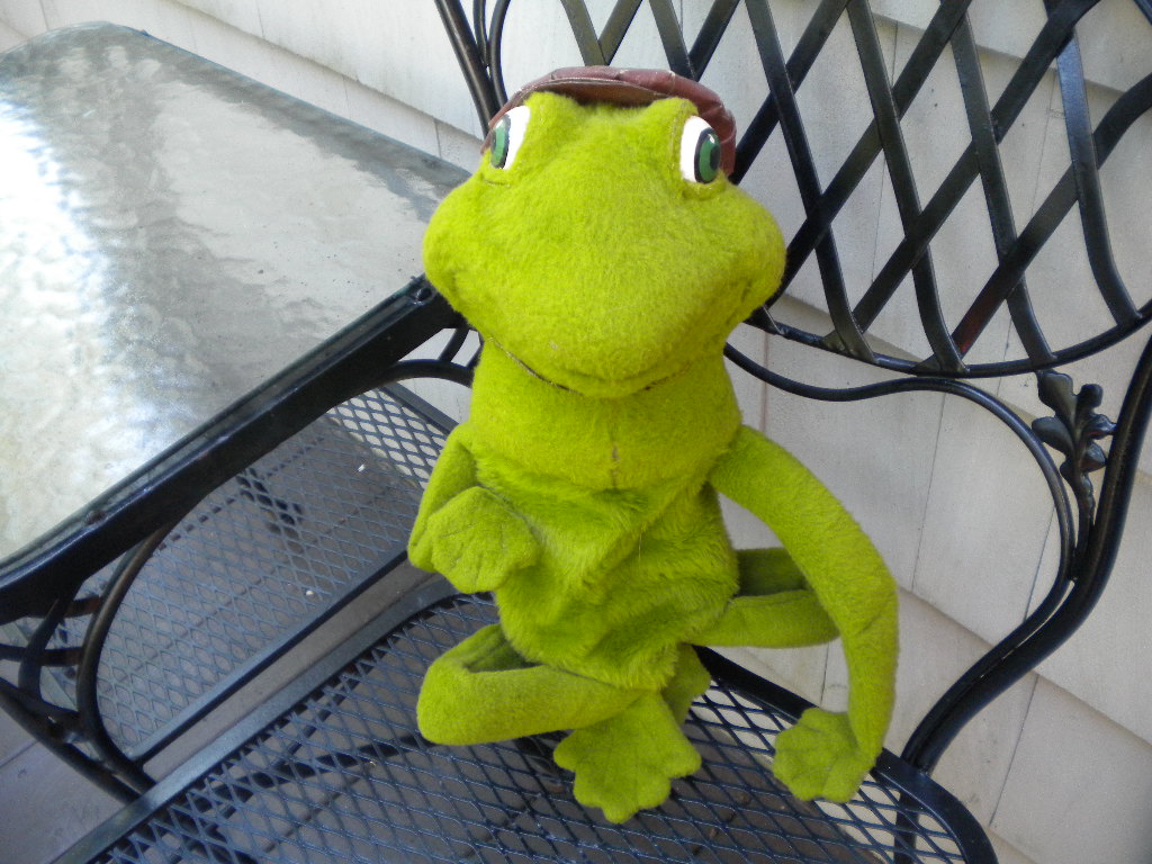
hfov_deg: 52.6
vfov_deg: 40.7
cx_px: 576
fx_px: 1165
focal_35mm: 35
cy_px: 432
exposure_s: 1/62
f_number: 3.1
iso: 285
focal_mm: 6.3
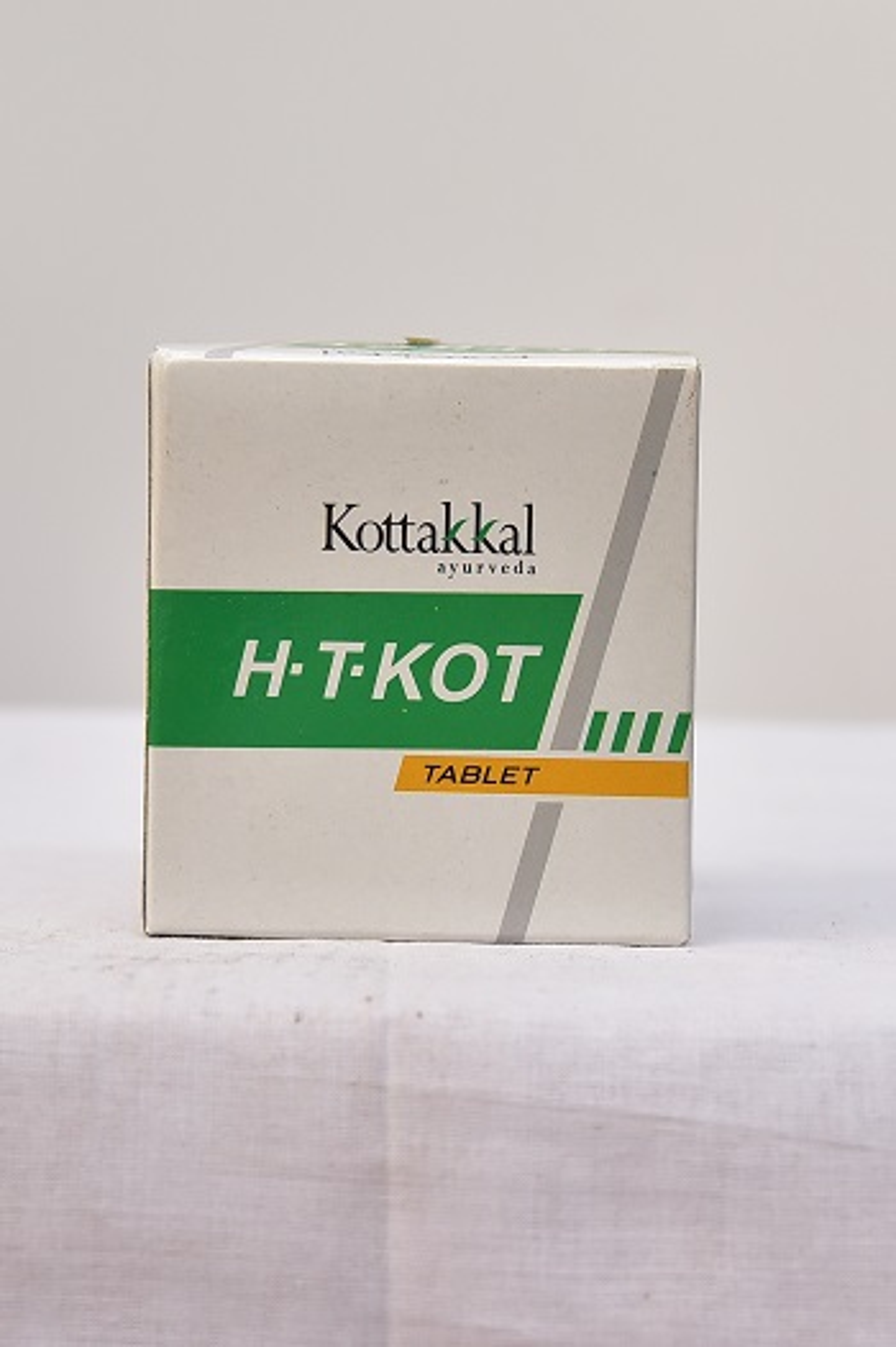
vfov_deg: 30.5
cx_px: 448
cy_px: 674
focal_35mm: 66
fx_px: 2467
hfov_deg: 20.6
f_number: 5
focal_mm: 66
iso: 1600
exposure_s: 1/125
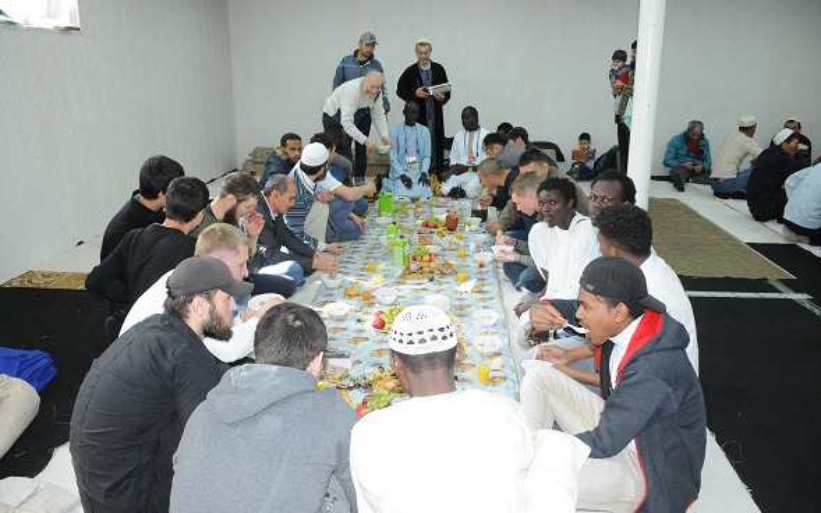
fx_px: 626
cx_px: 407
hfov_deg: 66.5
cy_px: 255
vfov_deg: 44.5
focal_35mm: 28
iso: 800
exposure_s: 1/100
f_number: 5
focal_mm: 18
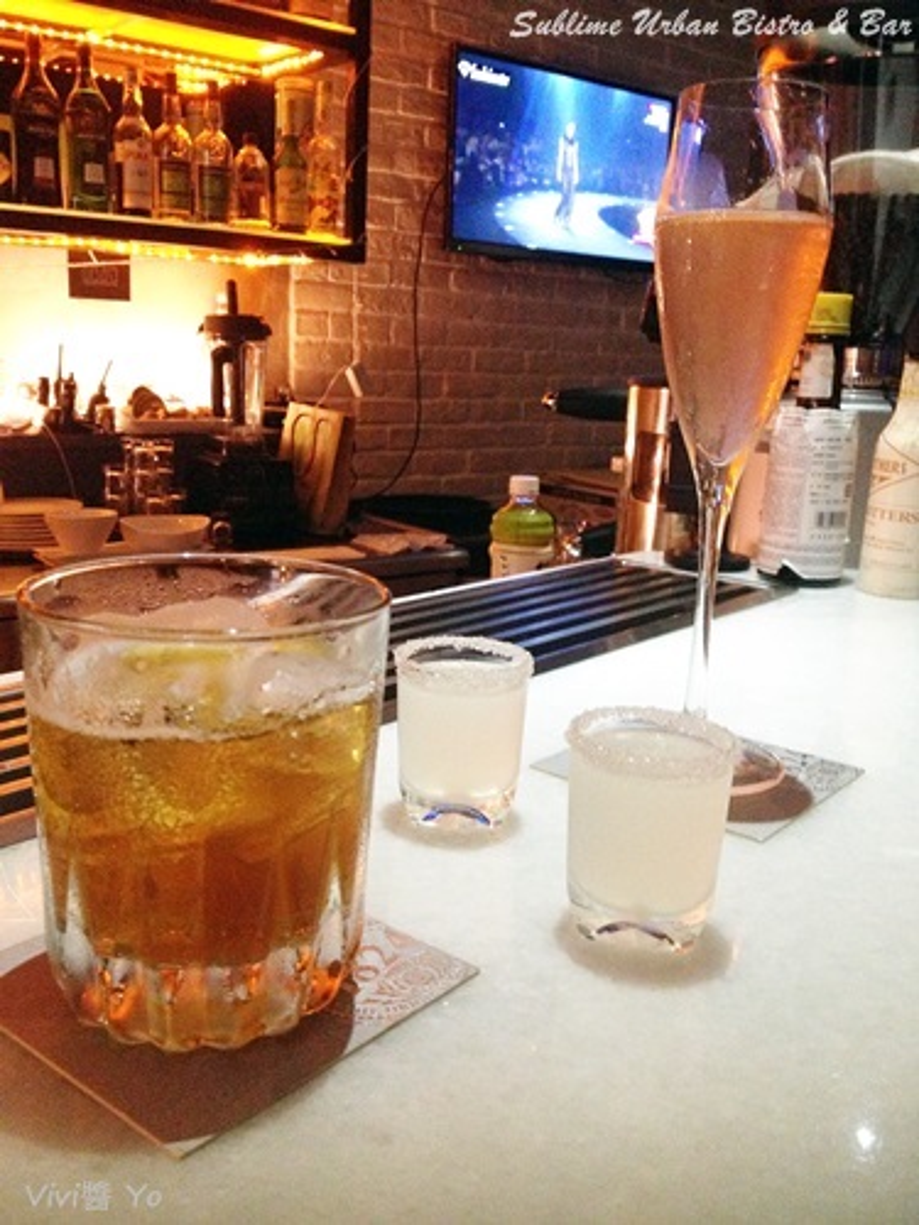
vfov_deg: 52.6
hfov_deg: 40.7
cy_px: 612
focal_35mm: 35
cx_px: 460
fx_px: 1239
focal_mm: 4.28
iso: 500
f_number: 2.4
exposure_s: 1/15
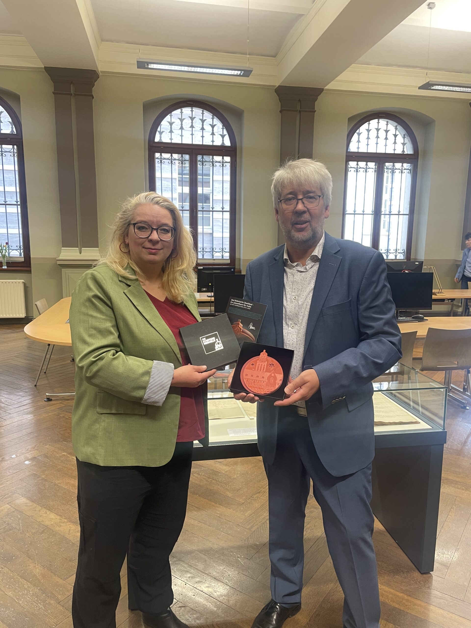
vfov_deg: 67.3
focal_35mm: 26
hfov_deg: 53.1
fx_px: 472
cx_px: 236
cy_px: 314
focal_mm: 4.2
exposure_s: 1/50
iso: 160
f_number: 1.6
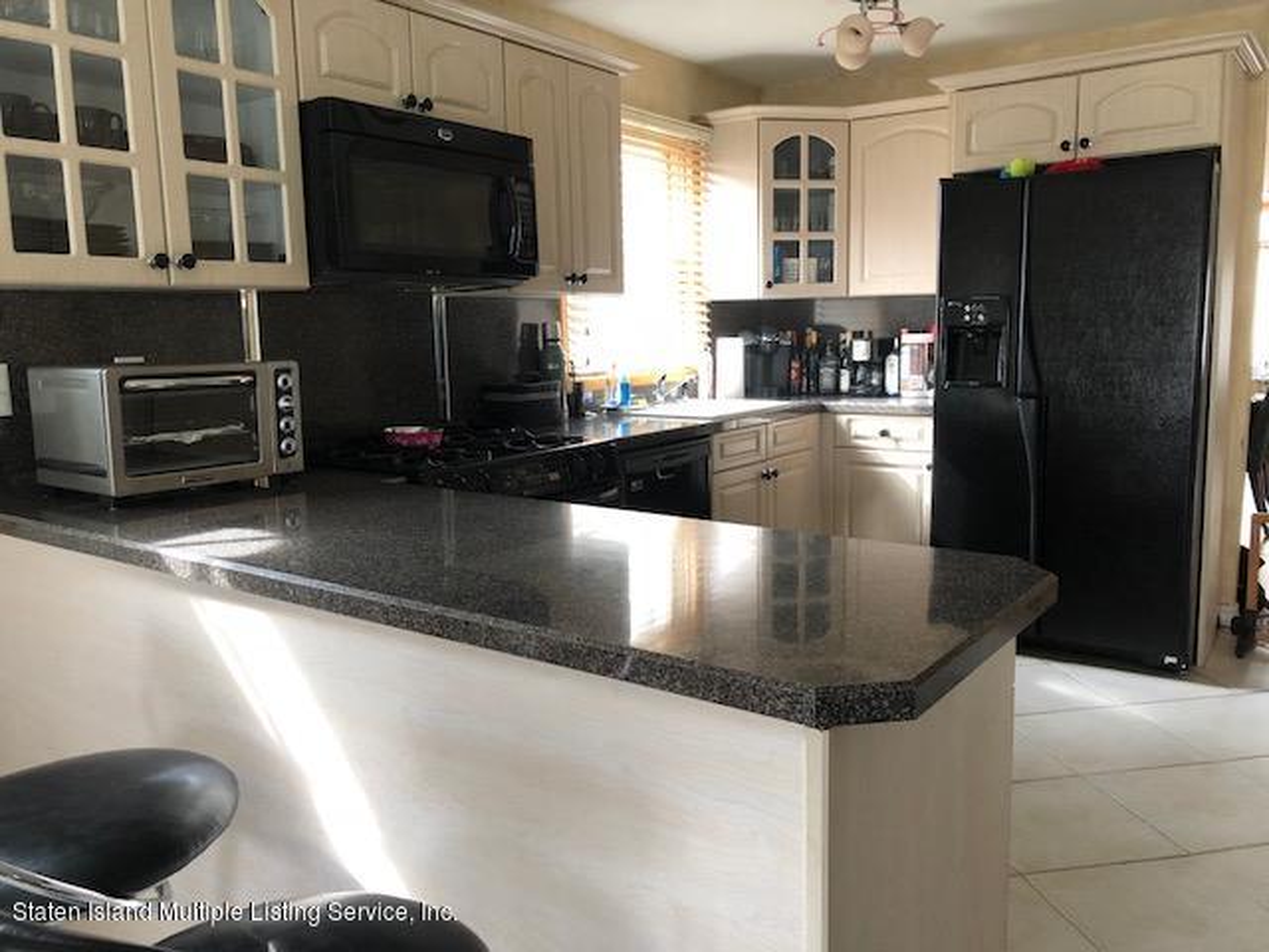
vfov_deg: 49.7
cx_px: 634
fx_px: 1026
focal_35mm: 28
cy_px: 476
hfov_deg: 63.4
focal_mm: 4
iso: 40
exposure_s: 1/24
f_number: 1.8
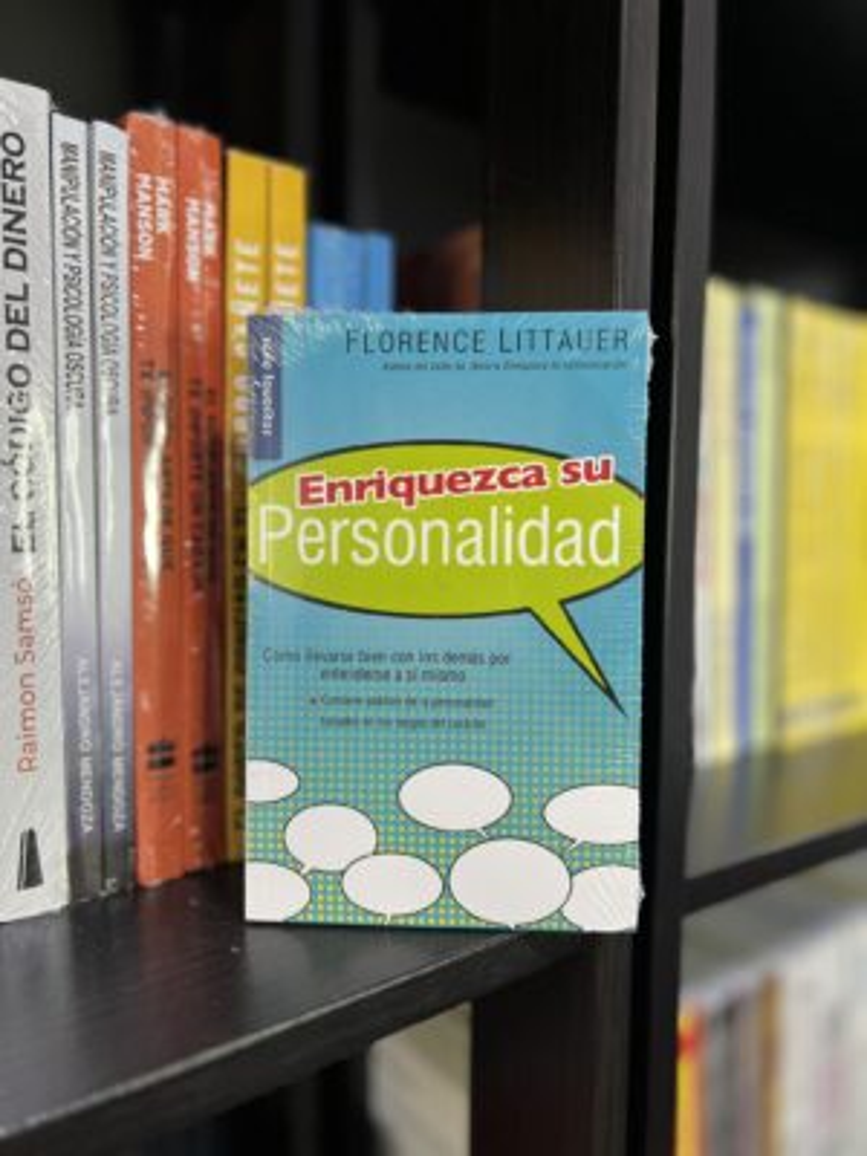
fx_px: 868
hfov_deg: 53.1
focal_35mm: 26
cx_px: 434
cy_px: 578
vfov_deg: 67.3
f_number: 1.5
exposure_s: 1/60
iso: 200
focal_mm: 5.7
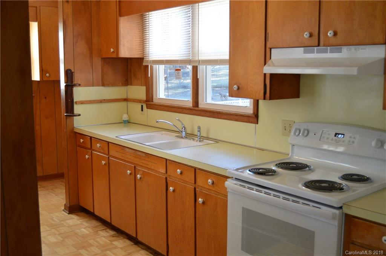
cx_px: 193
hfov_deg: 49.6
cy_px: 128
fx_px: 418
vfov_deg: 34.1
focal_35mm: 39
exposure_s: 1/60
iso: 560
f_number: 4
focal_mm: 26
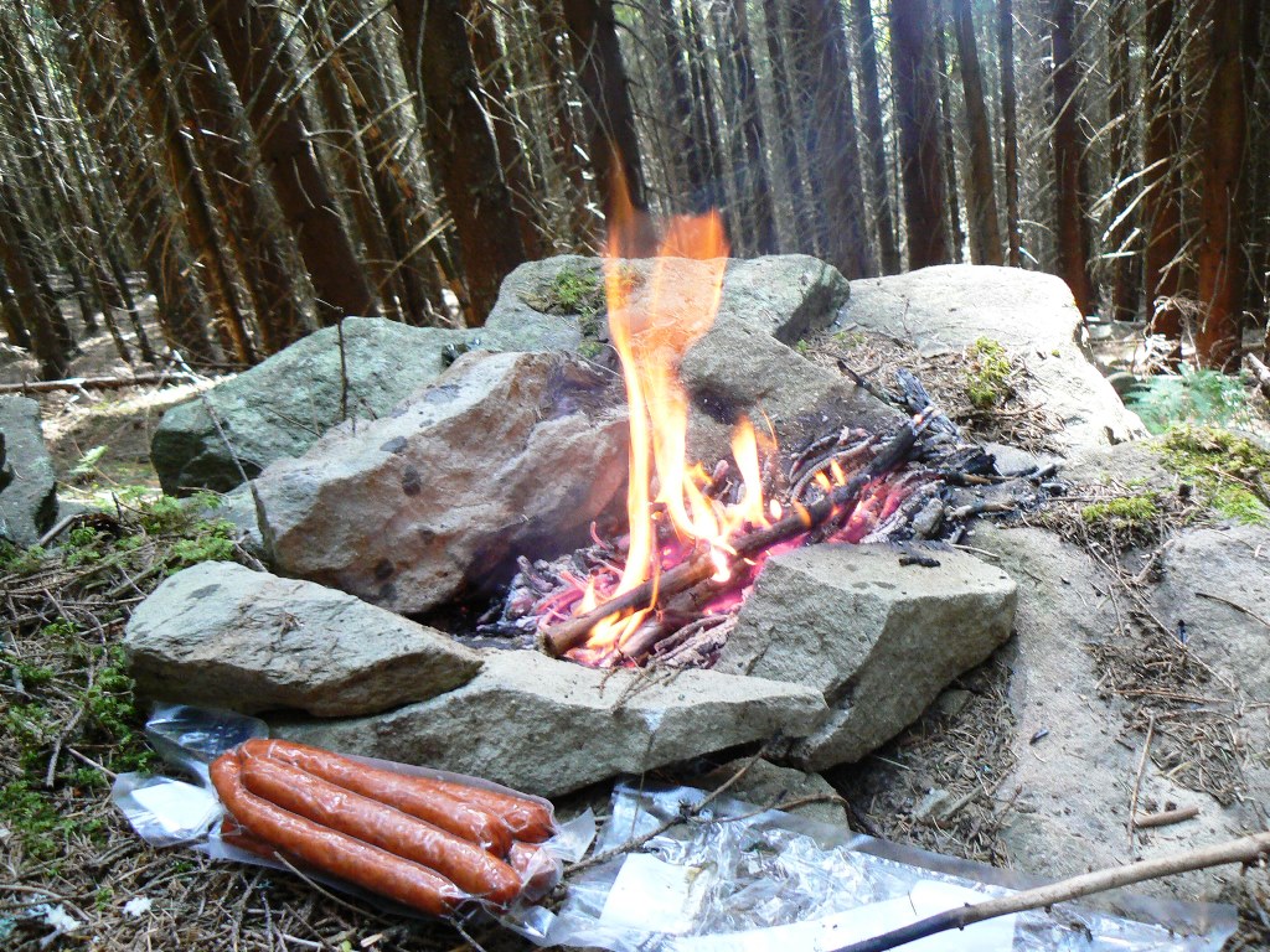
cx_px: 635
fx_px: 1321
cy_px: 476
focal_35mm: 36
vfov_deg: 39.7
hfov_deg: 51.4
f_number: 2.8
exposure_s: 1/30
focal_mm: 6
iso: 200
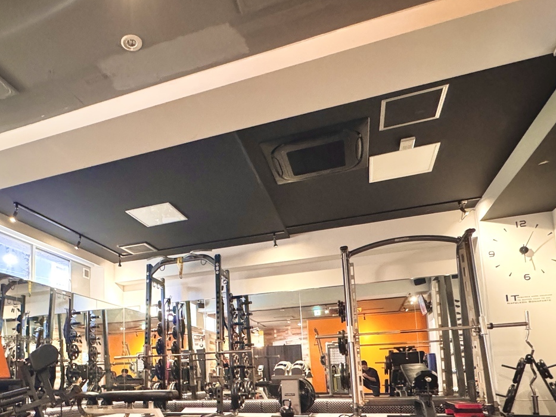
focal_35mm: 27
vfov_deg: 48.6
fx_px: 434
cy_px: 329
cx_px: 187
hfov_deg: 63.7
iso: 1250
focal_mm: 2.22
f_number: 2.2
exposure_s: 1/56
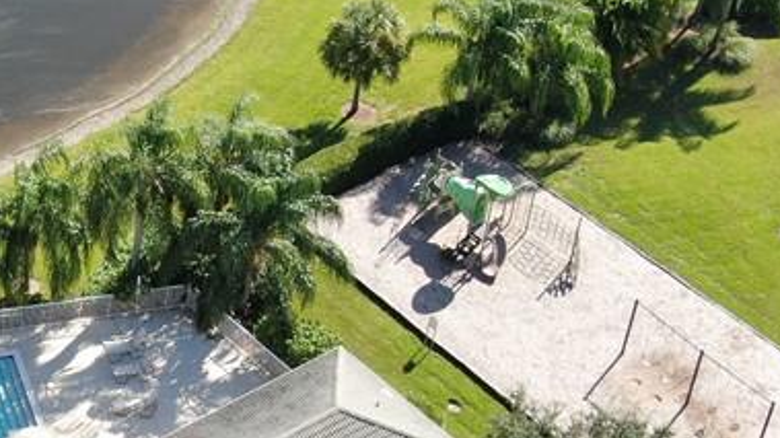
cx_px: -21
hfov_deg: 19.5
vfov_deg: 11.3
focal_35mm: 106
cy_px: 407
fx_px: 2192
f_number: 3.3
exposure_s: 1/320
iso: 100
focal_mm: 6.21
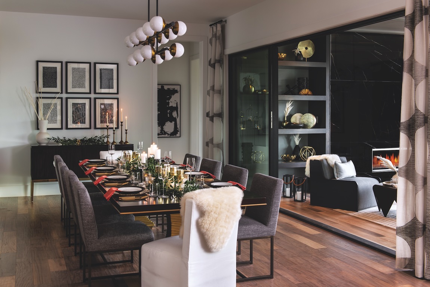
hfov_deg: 48.5
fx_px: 478
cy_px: 144
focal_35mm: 40
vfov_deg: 33.4
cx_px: 215
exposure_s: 1/2
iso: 80
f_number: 7.1
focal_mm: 40
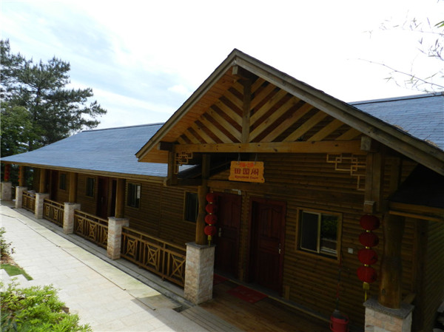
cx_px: 222
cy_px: 166
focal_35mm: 23
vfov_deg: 58.8
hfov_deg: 74.0
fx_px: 295
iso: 160
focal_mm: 4
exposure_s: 1/800
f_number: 4
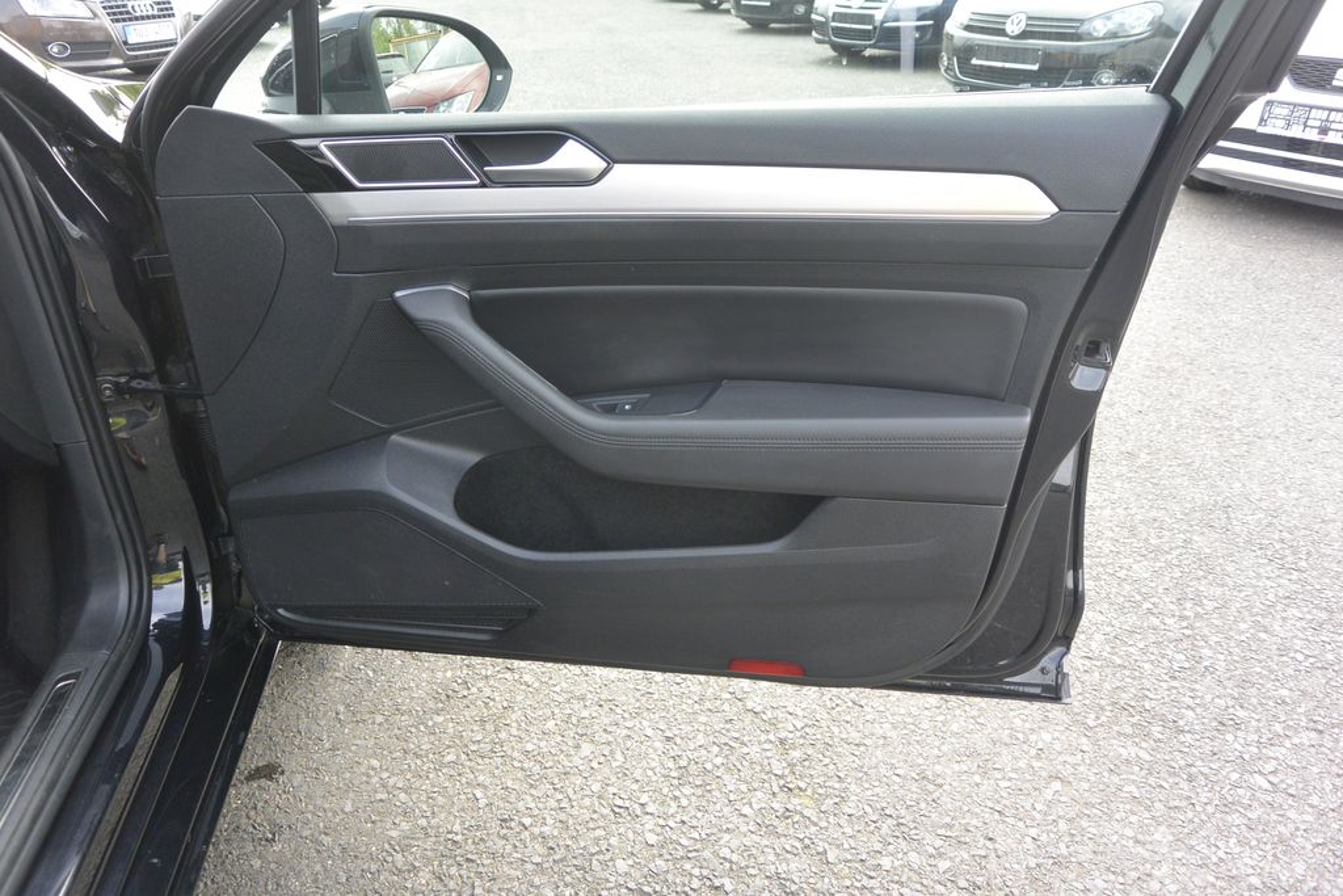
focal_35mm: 27
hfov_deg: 67.4
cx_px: 672
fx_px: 1007
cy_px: 448
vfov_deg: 47.9
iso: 200
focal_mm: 10
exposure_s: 1/200
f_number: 3.5
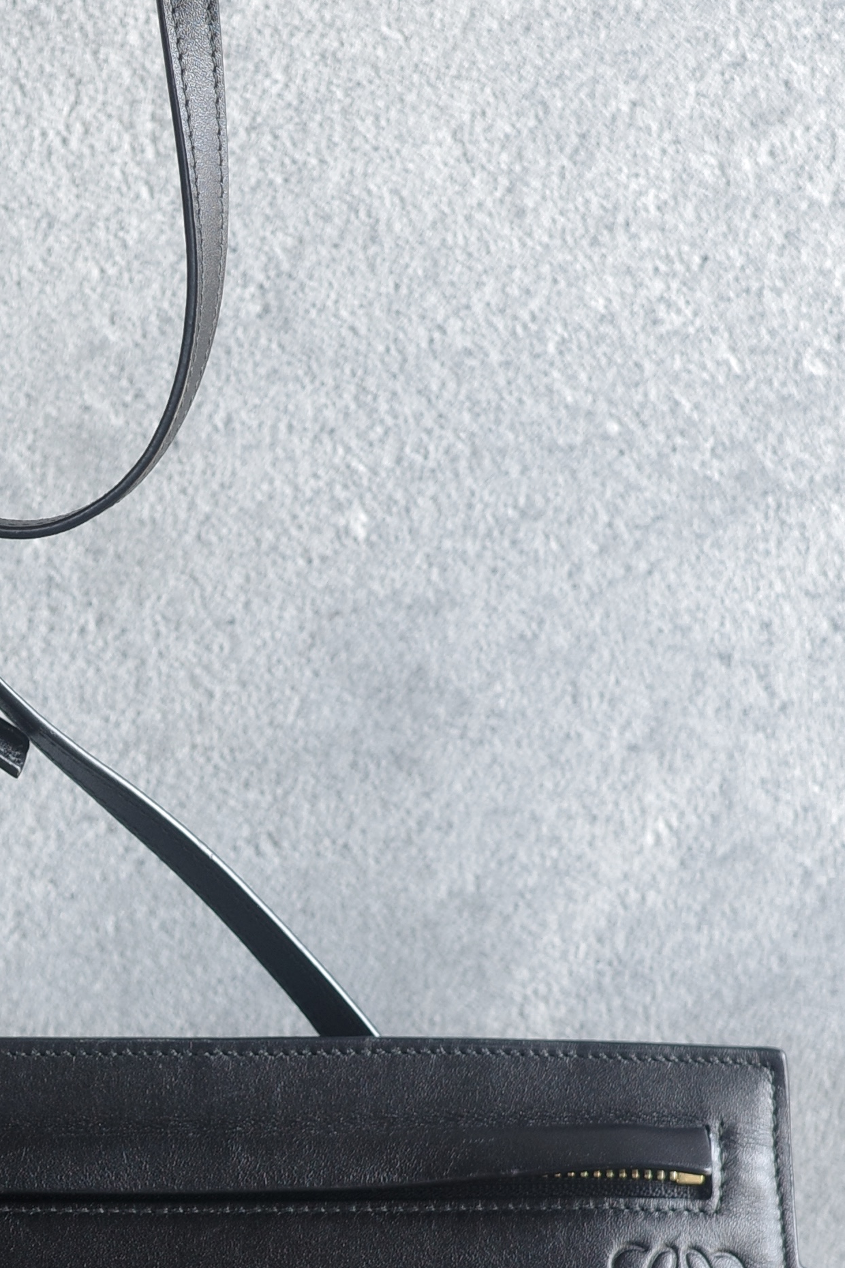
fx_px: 4542
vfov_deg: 15.8
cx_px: -44
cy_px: 888
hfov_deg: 10.5
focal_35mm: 129
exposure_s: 1/50
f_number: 2.8
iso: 100
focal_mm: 26
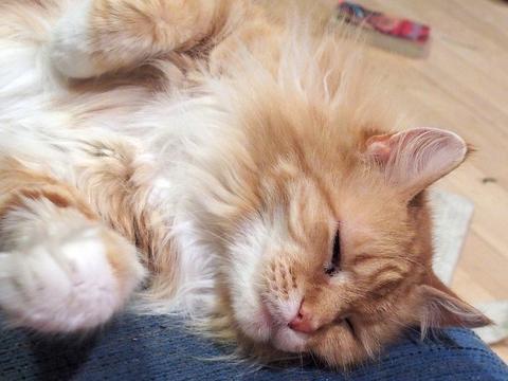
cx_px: 254
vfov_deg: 34.3
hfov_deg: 44.8
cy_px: 190
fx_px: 616
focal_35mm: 42
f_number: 2.8
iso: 800
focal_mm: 9
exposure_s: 1/40
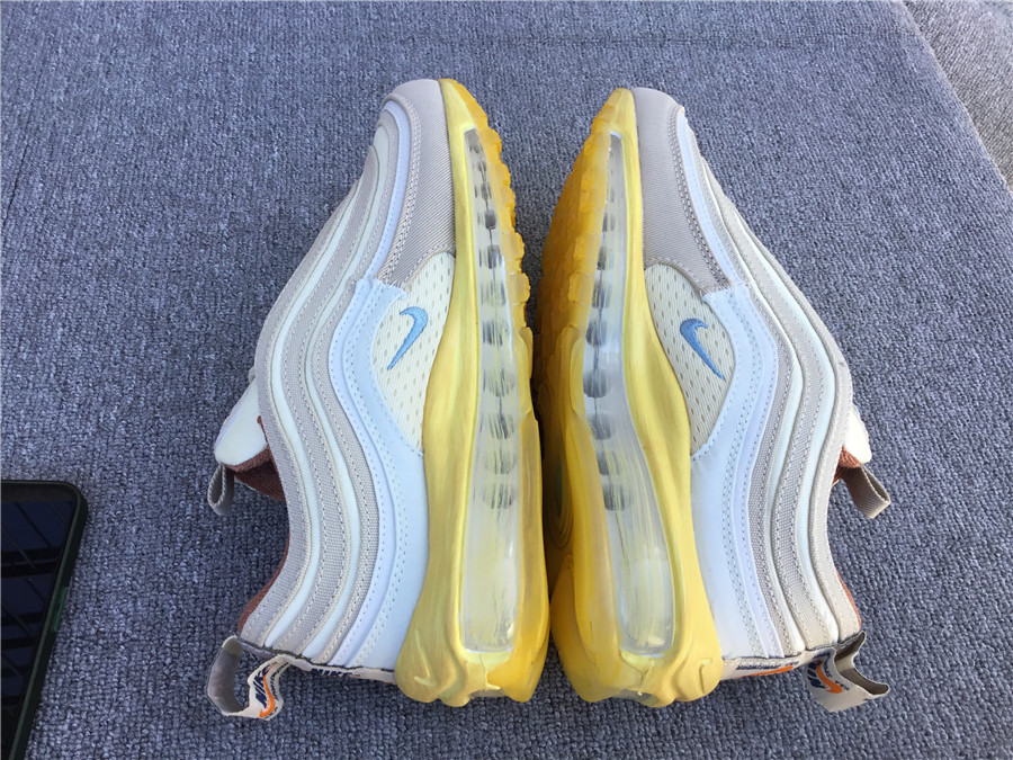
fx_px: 907
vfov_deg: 45.4
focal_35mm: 31
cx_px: 506
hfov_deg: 58.4
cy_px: 380
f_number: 2.4
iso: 25
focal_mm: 3.3
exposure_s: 1/203
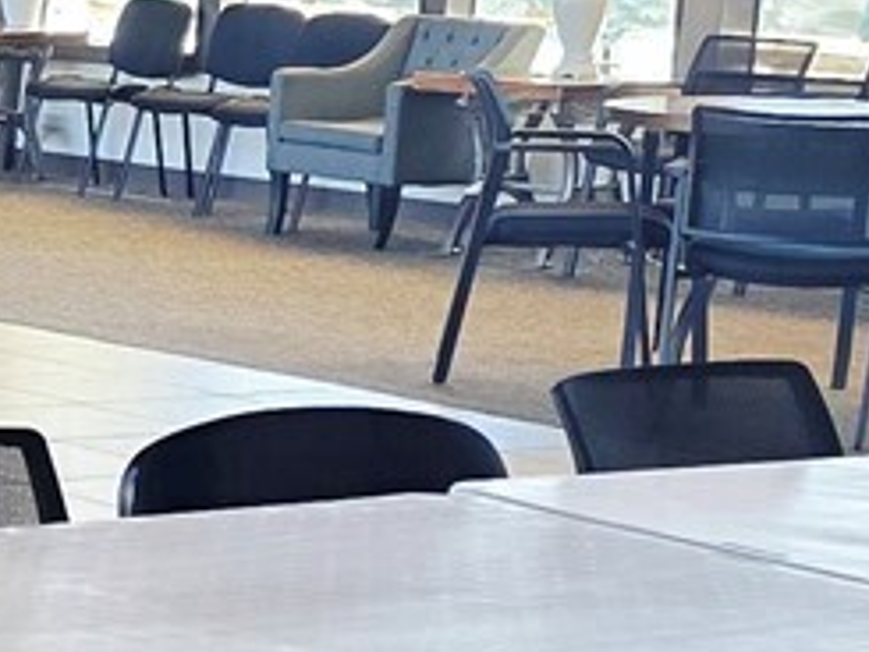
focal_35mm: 150
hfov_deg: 11.5
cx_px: -993
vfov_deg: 9.9
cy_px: 468
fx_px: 3767
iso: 160
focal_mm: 6.3
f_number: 1.7
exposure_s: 1/120
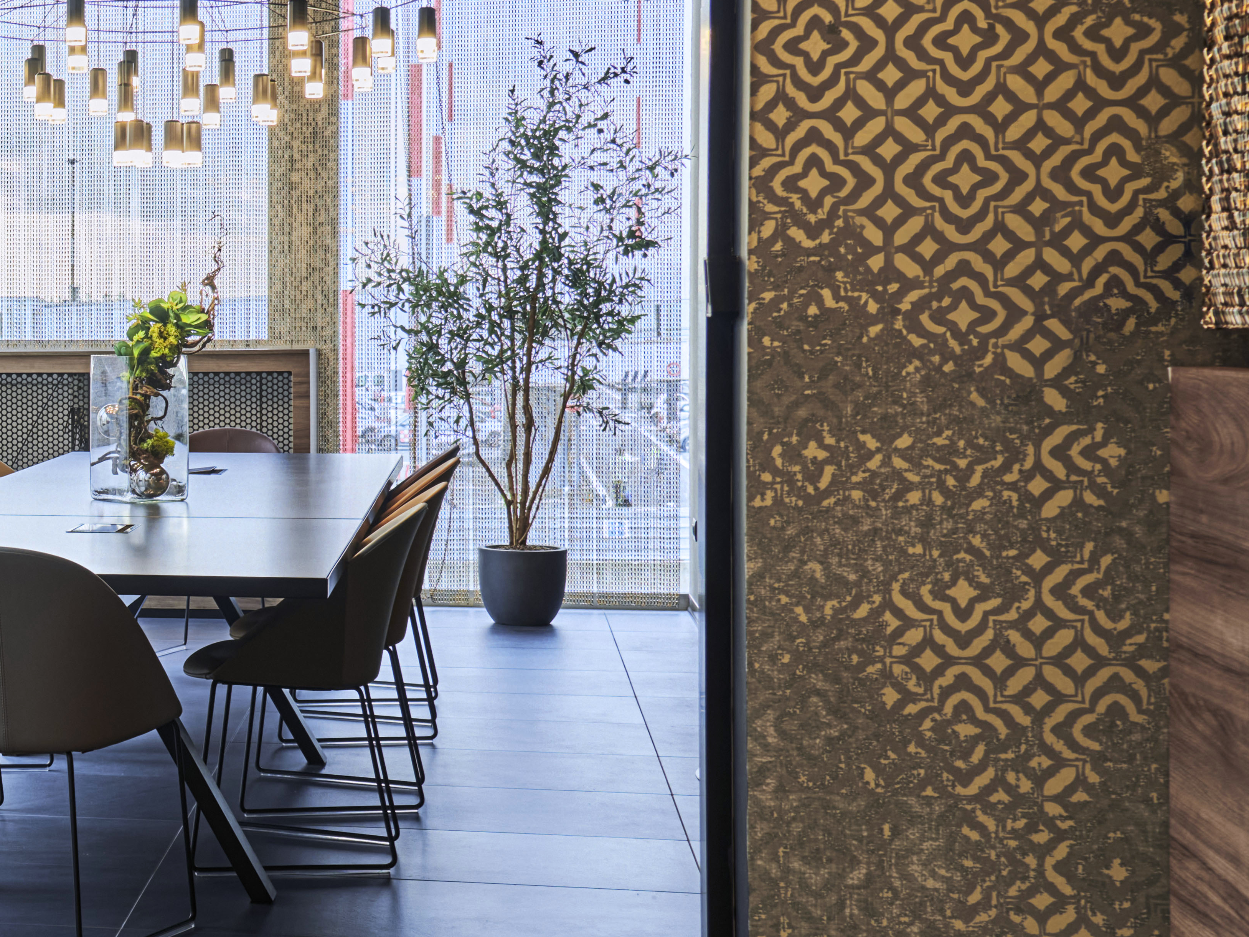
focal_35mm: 71
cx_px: -248
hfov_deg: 24.8
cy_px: 716
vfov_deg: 20.5
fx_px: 2562
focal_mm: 30
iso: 1600
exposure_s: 1/200
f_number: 8
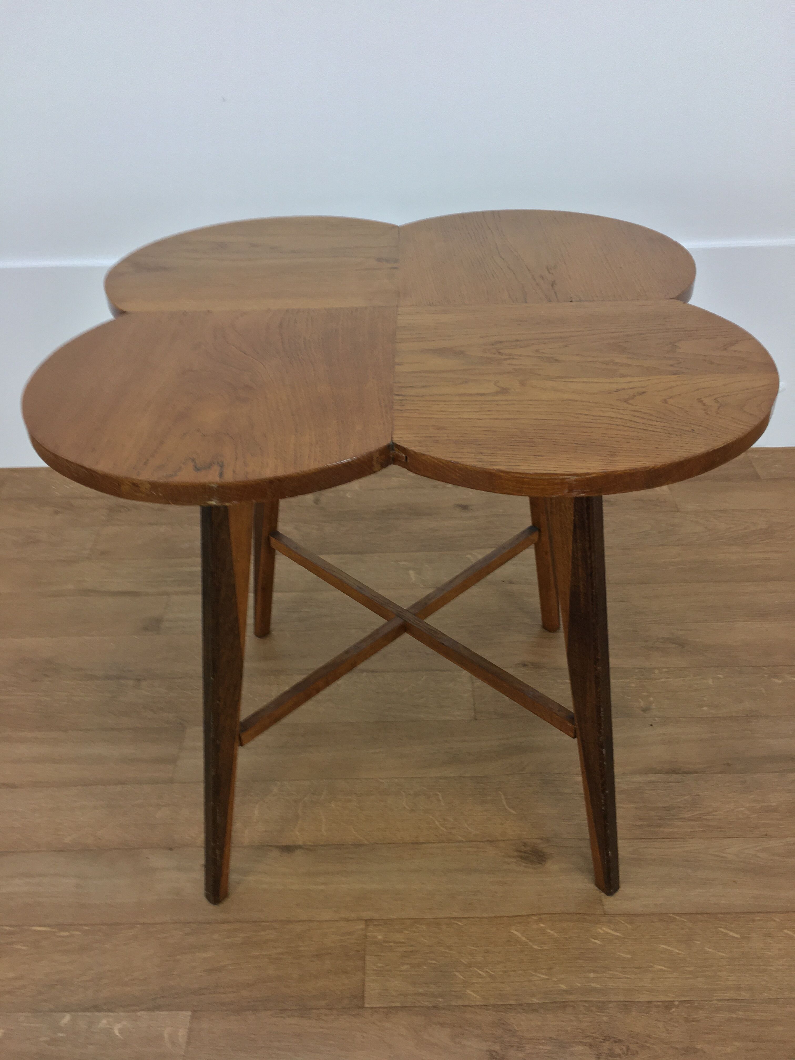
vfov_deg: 61.7
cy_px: 530
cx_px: 398
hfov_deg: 48.2
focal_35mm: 29
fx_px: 888
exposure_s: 1/33
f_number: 2.2
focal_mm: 4.15
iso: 40
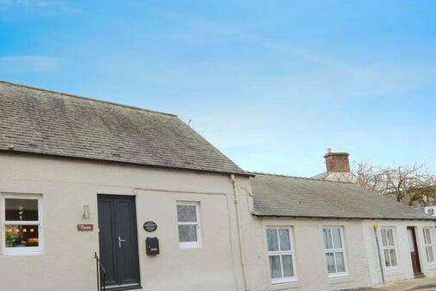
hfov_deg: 71.1
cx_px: 184
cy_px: 158
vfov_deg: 51.2
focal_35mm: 25
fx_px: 303
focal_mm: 12
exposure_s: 1/80
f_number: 7.1
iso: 200
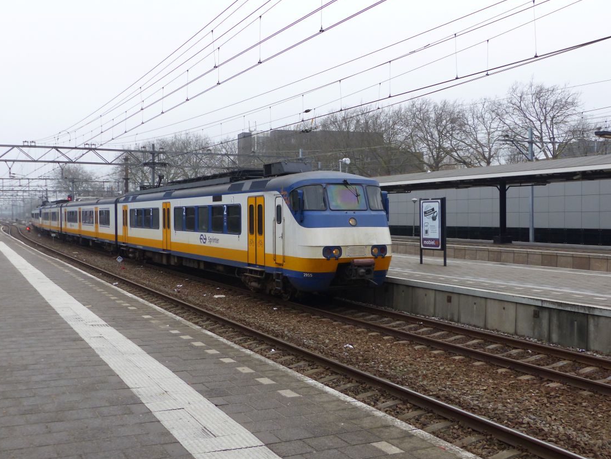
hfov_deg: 47.9
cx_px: 307
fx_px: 688
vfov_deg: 36.8
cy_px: 226
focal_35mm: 39
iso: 160
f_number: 2.8
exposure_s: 1/500
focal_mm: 6.4
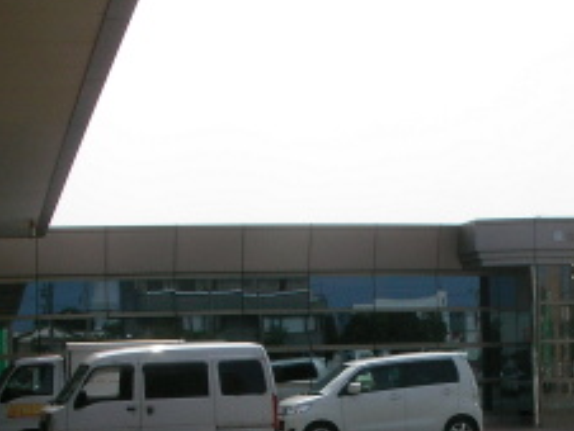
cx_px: 384
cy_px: 417
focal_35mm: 84
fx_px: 1394
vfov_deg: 17.3
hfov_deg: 23.2
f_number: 5.6
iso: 71
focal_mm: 6.3
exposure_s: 1/472
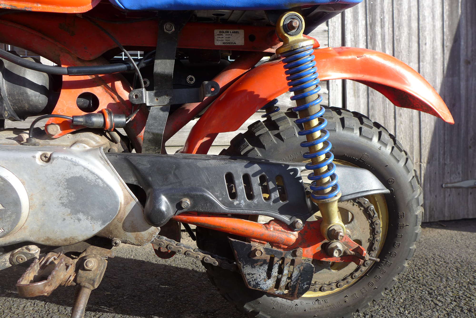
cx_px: 238
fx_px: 317
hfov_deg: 73.7
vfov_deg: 53.2
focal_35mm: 24
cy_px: 159
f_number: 2.8
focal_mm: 4.7
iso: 80
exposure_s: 1/640
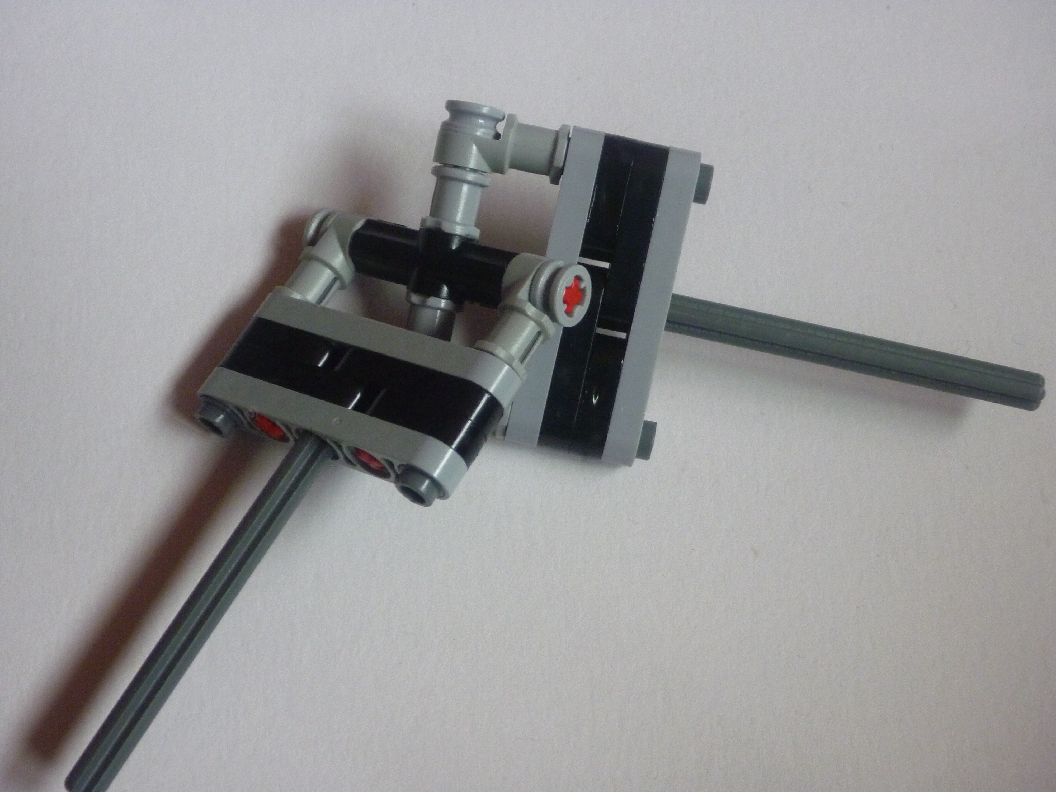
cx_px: 528
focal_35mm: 55
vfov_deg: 26.6
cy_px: 396
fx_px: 1678
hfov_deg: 34.9
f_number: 4.9
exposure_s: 1/2.5
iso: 400
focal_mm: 9.8
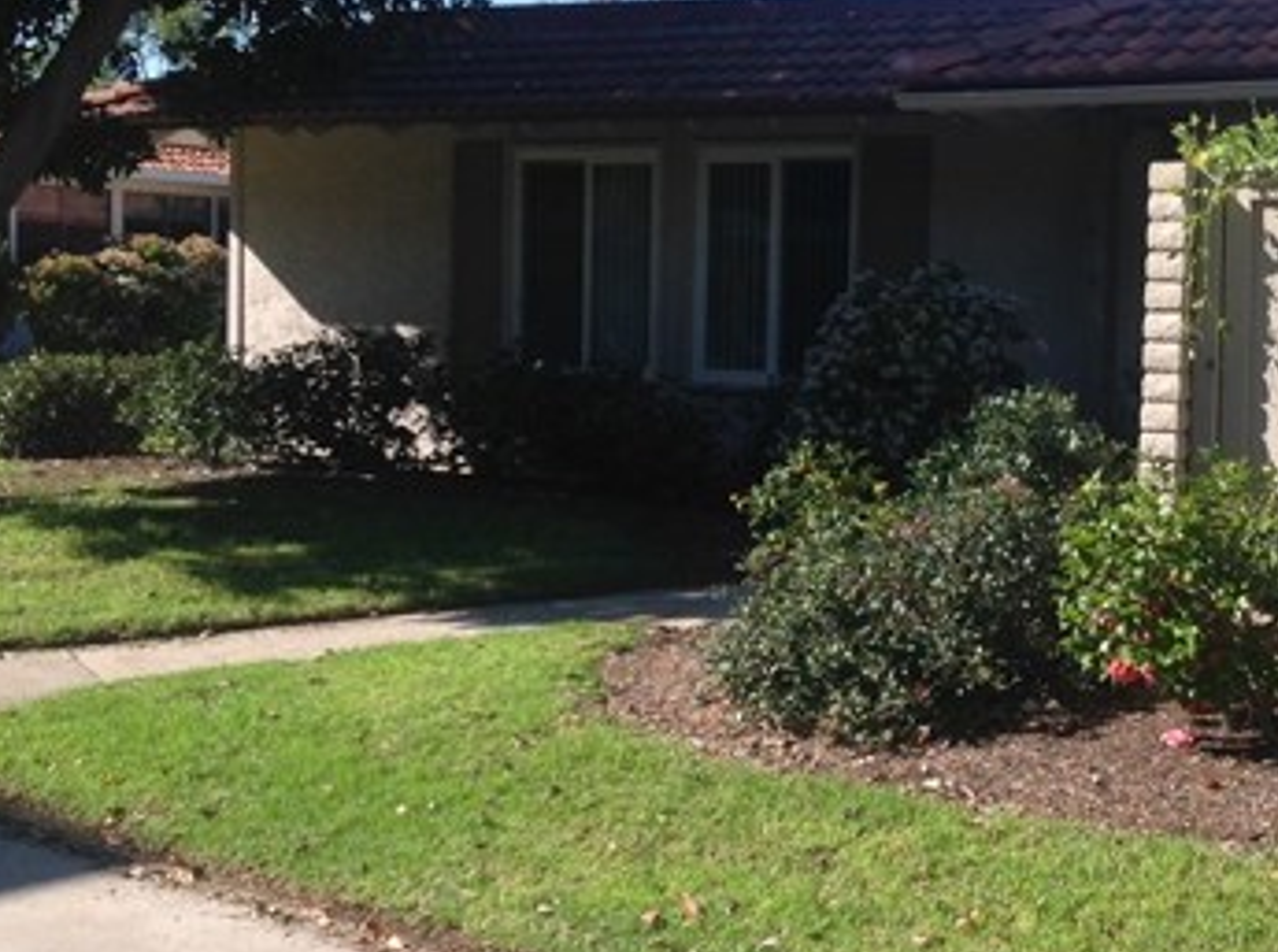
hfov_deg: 29.1
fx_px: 2394
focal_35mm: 65
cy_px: 459
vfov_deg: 22.5
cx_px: 1048
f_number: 2.4
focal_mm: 4.28
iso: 50
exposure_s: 1/1043
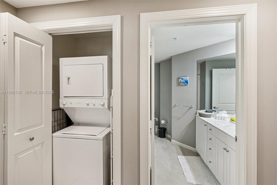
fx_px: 123
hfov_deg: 96.7
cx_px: 138
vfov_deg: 73.7
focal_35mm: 16
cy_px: 92
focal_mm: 16
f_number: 8
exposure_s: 1/10
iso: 400
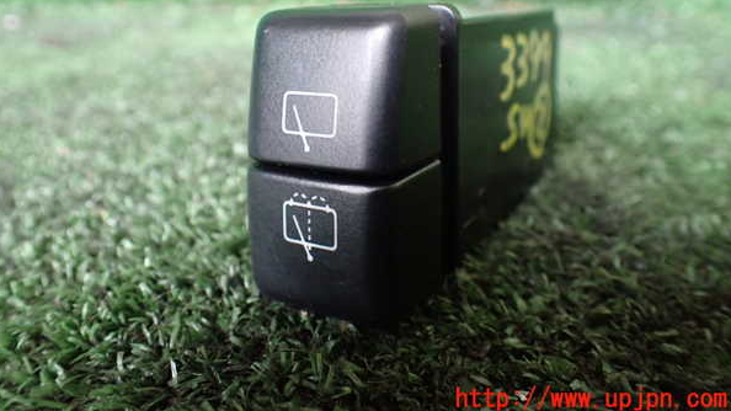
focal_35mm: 33
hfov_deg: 59.5
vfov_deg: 35.3
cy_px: 138
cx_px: 364
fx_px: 640
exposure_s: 1/30
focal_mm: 5.4
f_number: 2.3
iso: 1000
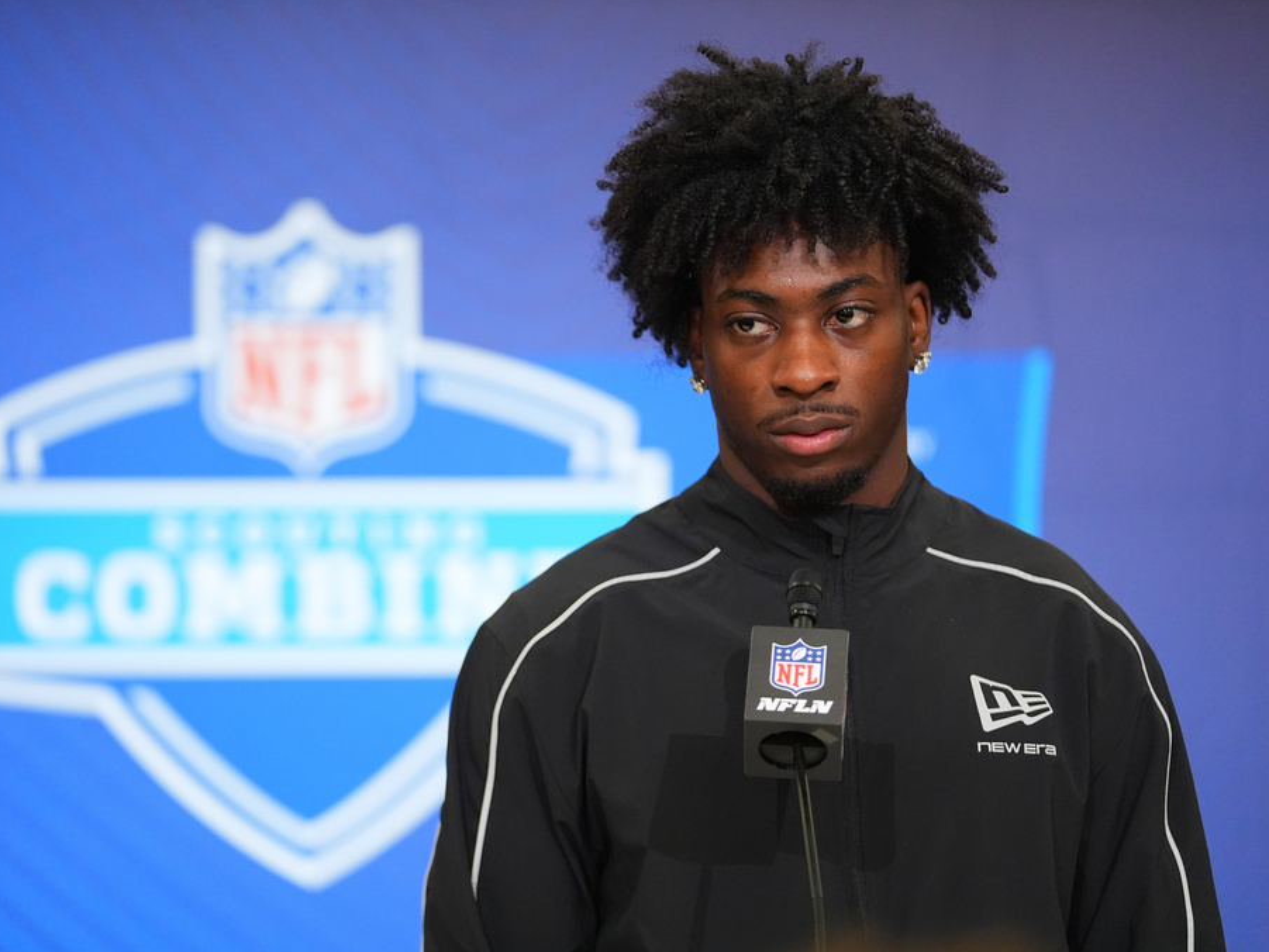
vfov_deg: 10.4
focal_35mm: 142
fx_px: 5206
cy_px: 476
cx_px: 573
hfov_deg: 13.9
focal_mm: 130
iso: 4000
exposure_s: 1/2000
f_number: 2.8
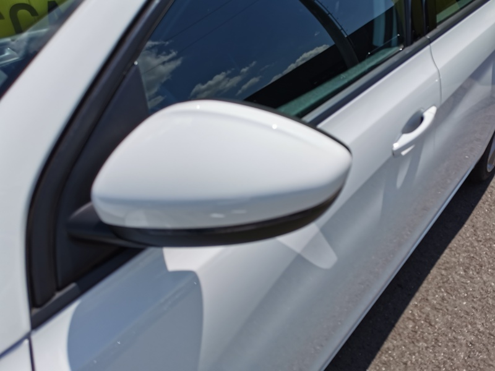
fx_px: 386
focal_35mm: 27
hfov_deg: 65.3
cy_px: 186
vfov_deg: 51.4
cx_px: 248
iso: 50
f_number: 1.8
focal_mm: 5.58
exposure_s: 1/5405
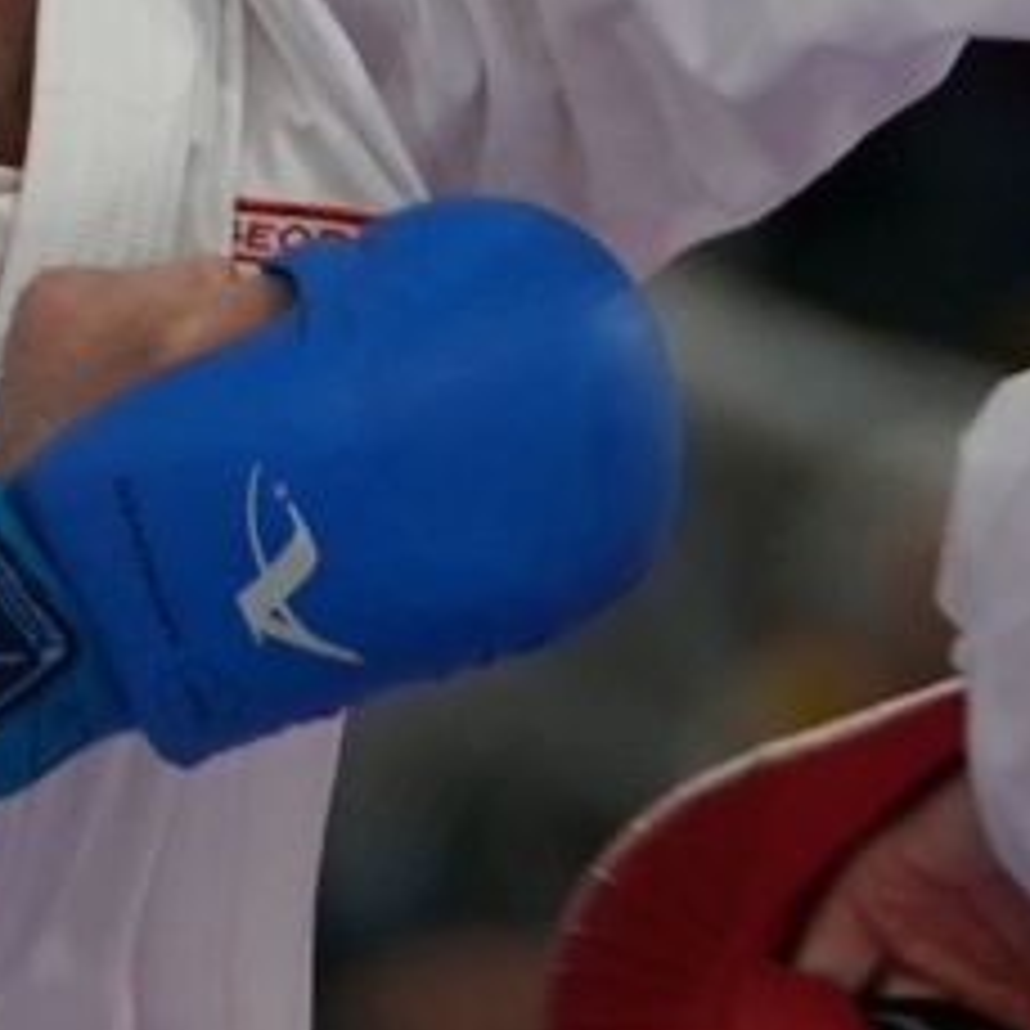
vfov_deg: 1.2
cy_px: 166
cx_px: 454
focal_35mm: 1444
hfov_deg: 1.2
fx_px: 48611
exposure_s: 1/1000
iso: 1250
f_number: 2.8
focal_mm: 144
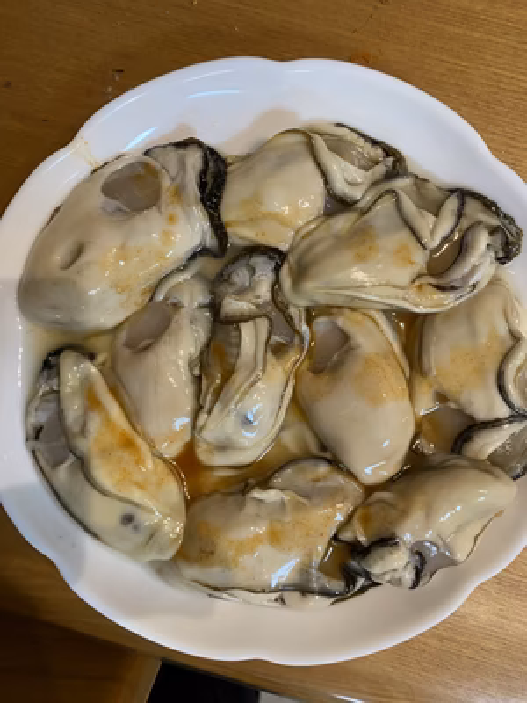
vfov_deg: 67.3
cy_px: 352
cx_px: 264
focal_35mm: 26
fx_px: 528
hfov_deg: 53.1
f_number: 1.8
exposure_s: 1/50
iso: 160
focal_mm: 4.25
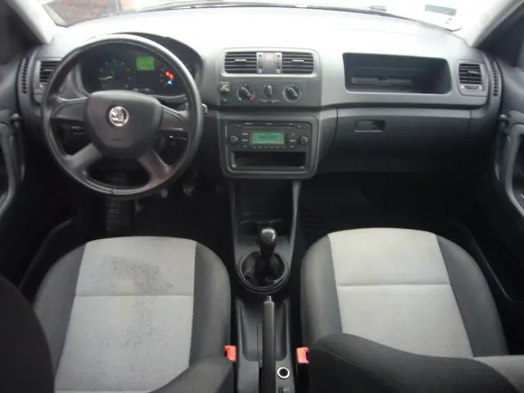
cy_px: 196
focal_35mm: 28
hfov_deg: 63.4
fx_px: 424
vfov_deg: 49.7
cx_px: 262
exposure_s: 1/15
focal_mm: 4.6
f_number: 2.8
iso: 160
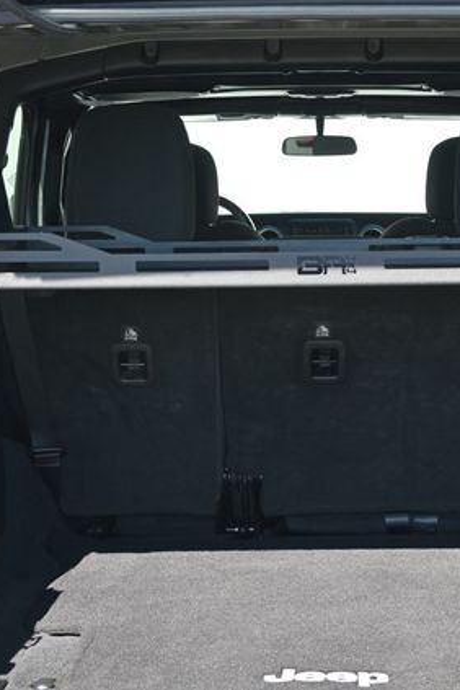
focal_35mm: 66
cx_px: 330
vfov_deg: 30.6
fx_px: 1260
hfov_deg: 20.6
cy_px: 344
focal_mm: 29
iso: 400
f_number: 4.8
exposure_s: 1/250
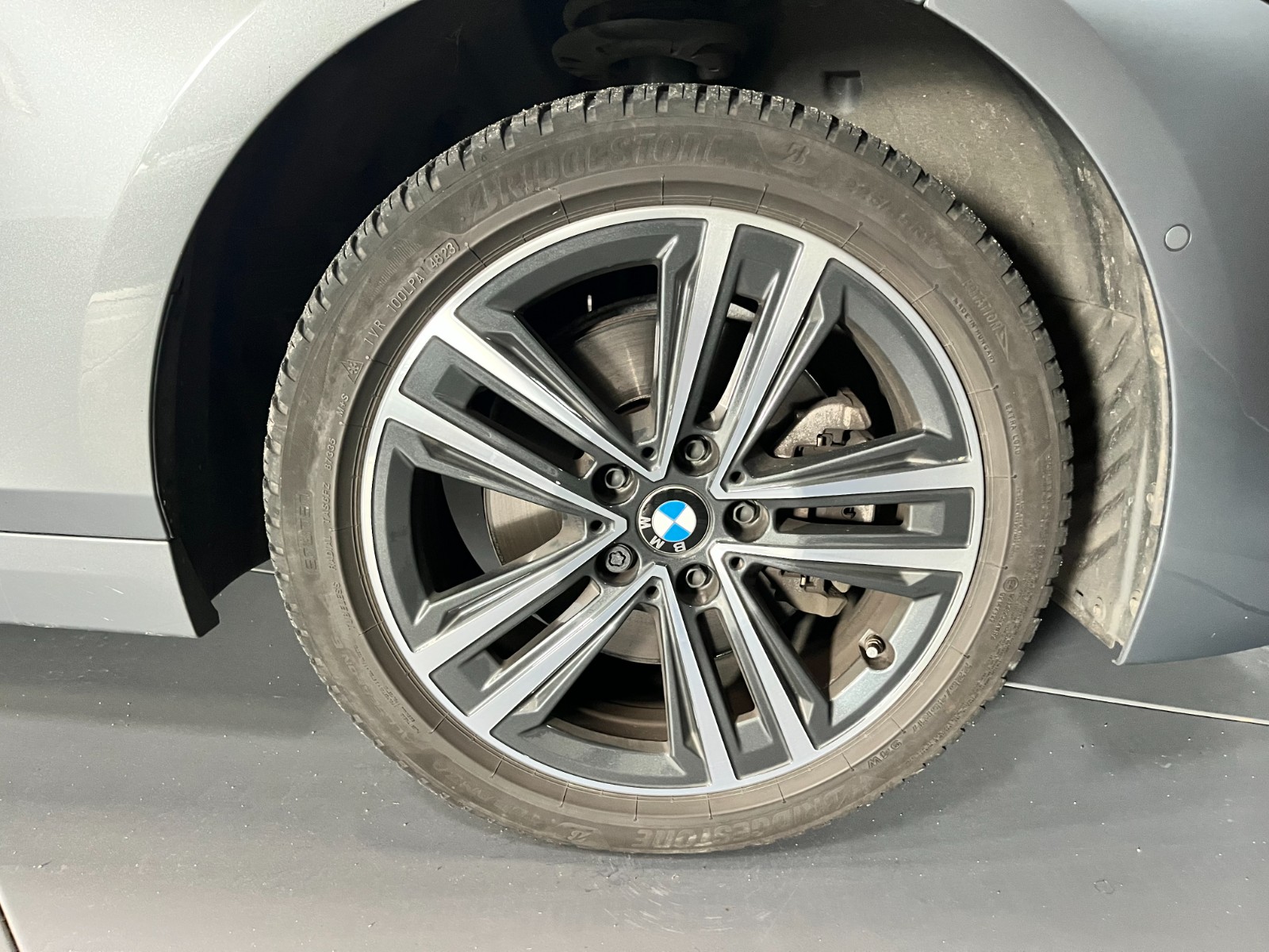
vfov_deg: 53.1
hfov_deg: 67.3
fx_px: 953
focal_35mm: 26
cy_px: 476
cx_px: 634
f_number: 1.6
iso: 500
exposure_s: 1/50
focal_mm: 5.1
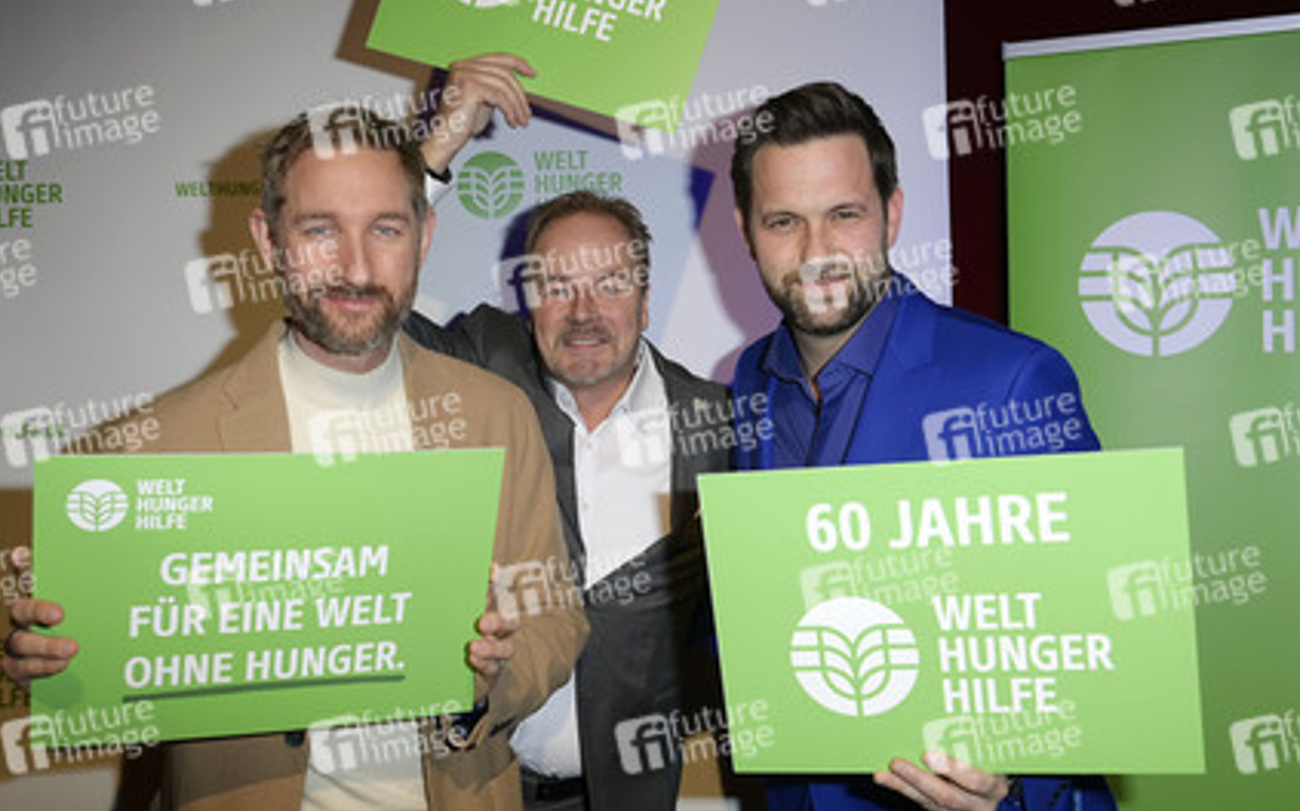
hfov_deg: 51.5
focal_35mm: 38
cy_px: 353
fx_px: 1346
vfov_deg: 33.5
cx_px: 613
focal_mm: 35
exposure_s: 1/250
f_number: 5.6
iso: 400
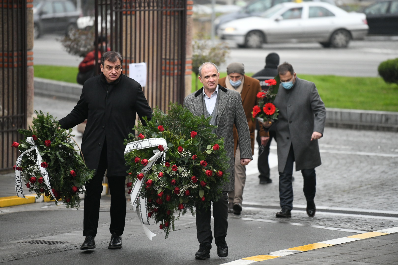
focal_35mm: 200
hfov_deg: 10.3
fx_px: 2211
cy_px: 132
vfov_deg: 6.9
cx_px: 199
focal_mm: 200
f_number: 2.8
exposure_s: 1/2000
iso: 3200
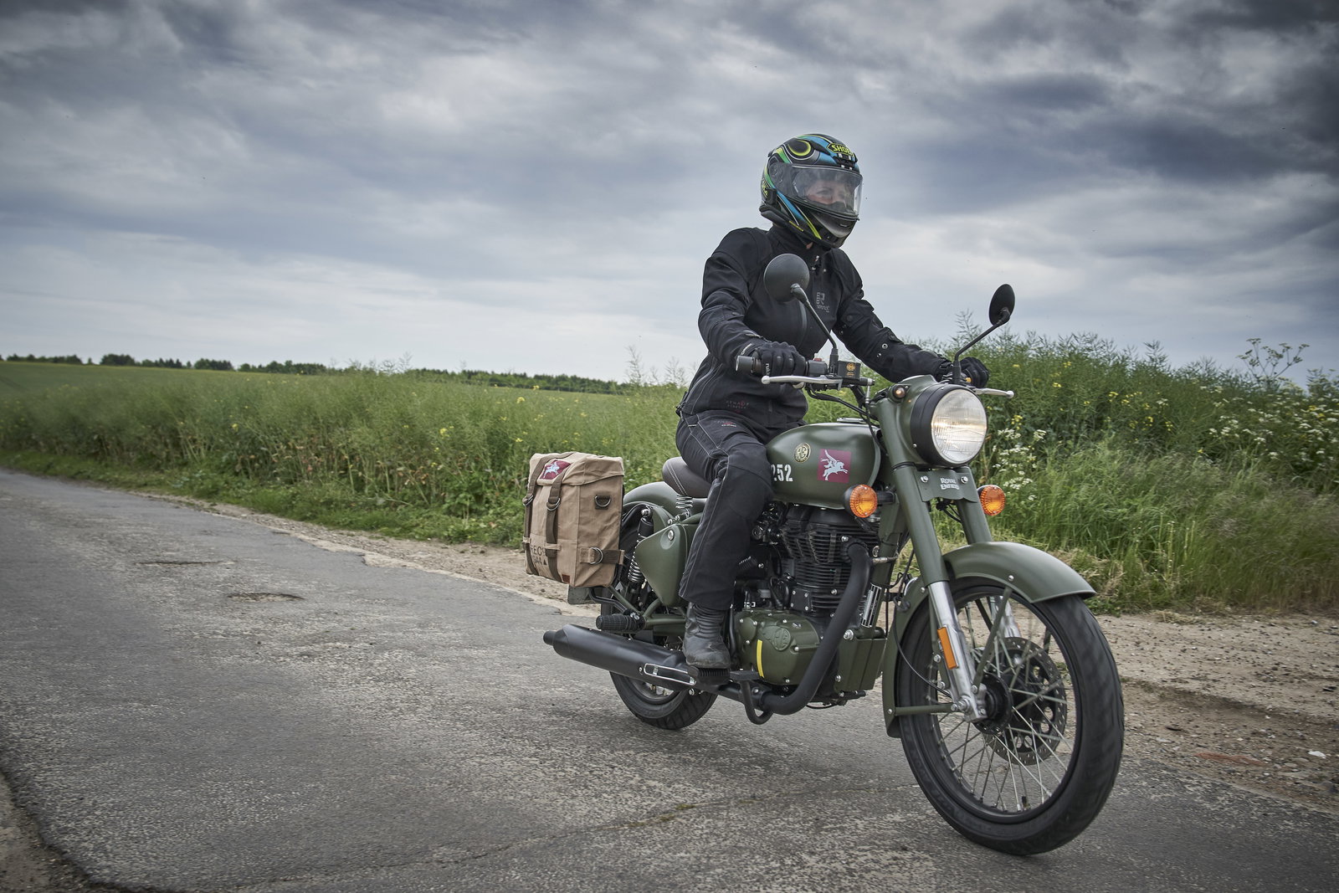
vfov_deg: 36.9
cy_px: 446
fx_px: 1339
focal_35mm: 36
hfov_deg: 53.1
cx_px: 670
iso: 400
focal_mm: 36
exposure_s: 1/1250
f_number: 5.6
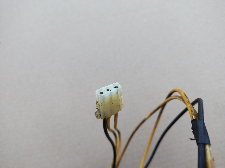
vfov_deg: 56.8
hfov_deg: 71.6
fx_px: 156
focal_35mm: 24
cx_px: 112
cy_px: 84
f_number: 1.8
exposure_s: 1/294
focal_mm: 5.56
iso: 100
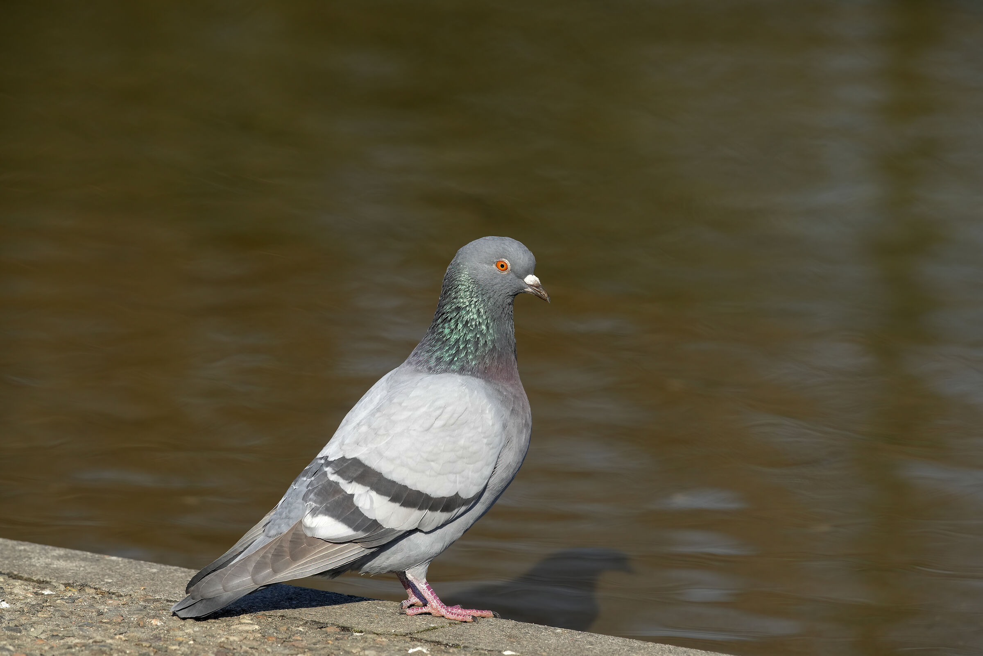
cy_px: 328
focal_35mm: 500
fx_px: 13652
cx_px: 492
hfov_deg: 4.1
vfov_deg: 2.7
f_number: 8
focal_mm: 500
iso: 1000
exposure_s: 1/1600
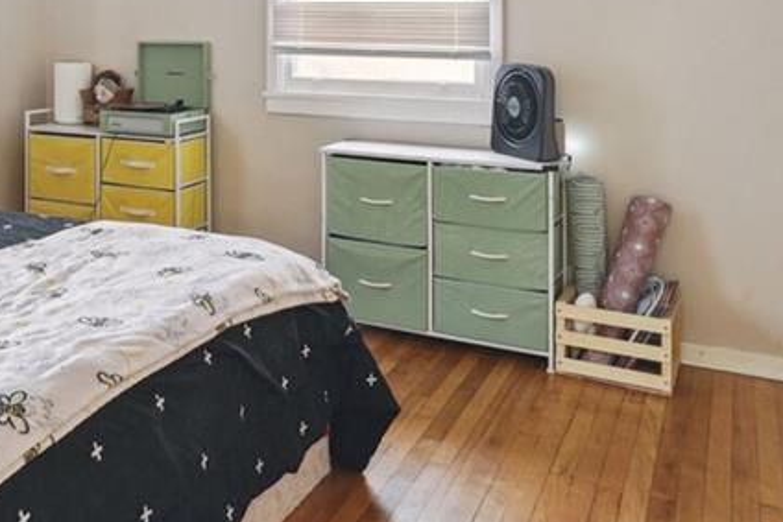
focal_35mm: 41
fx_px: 892
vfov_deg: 30.6
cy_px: 15
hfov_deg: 45.2
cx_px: 164
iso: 800
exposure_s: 1/3.33
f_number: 11
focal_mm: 17
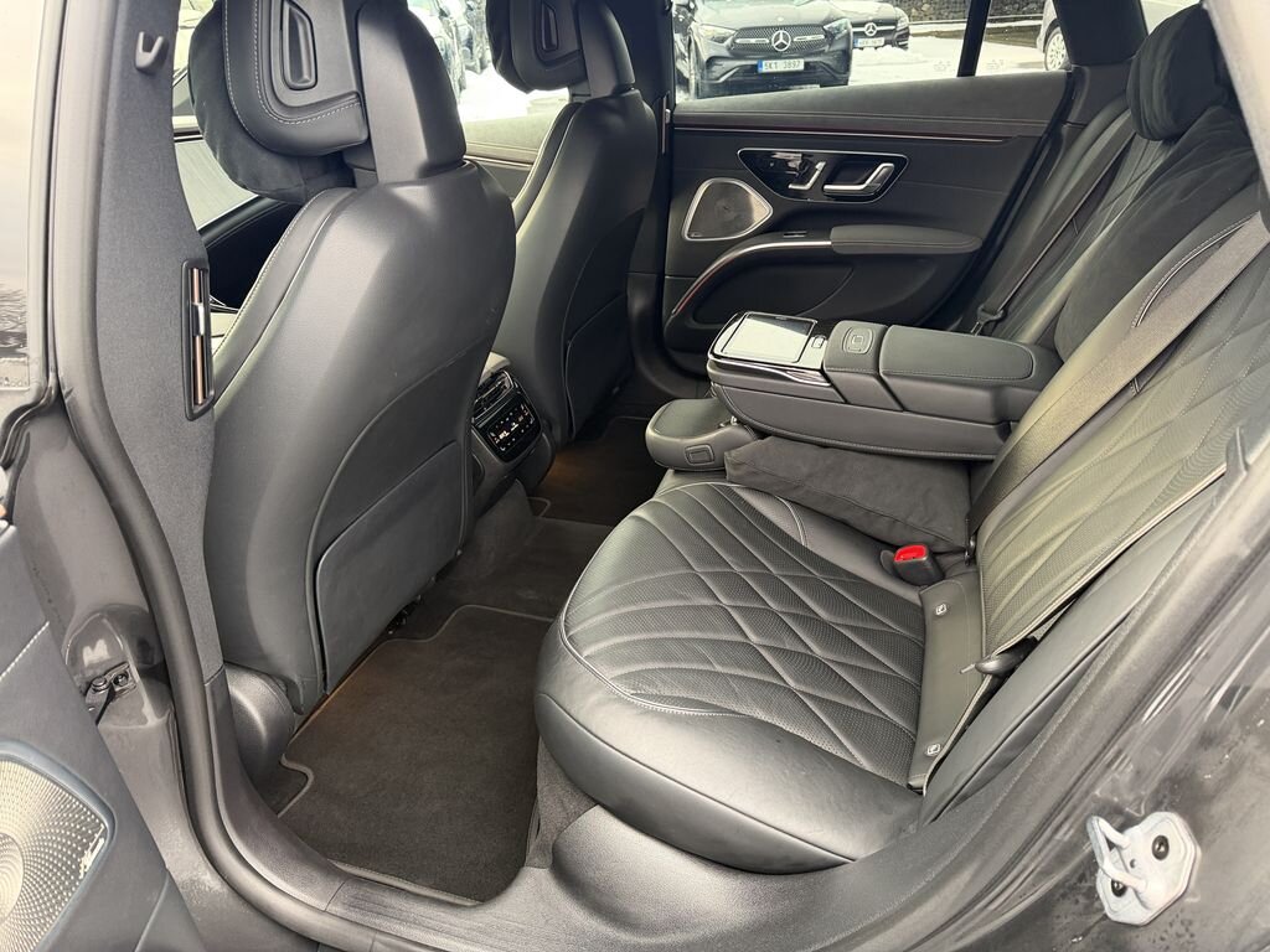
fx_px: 881
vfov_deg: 56.8
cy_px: 476
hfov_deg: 71.6
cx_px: 635
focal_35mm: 24
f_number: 1.78
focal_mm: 6.76
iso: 250
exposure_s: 1/60
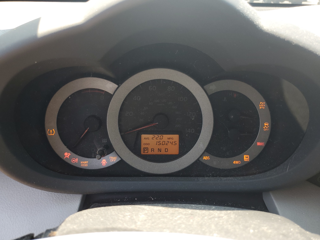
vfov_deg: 53.1
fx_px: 240
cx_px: 160
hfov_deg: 67.3
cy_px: 120
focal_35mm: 26
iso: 50
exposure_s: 1/256
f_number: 1.5
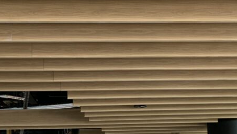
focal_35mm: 64
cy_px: 169
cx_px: 30
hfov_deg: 31.5
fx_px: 402
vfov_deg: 17.8
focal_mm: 4.25
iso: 100
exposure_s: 1/60
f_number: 1.8
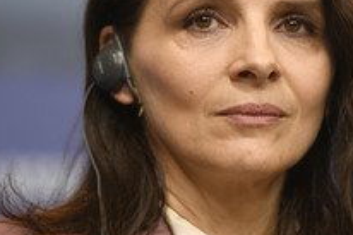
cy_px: 99
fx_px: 4291
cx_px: 256
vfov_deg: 3.1
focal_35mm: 438
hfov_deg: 4.7
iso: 1250
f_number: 3.5
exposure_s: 1/320
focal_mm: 200
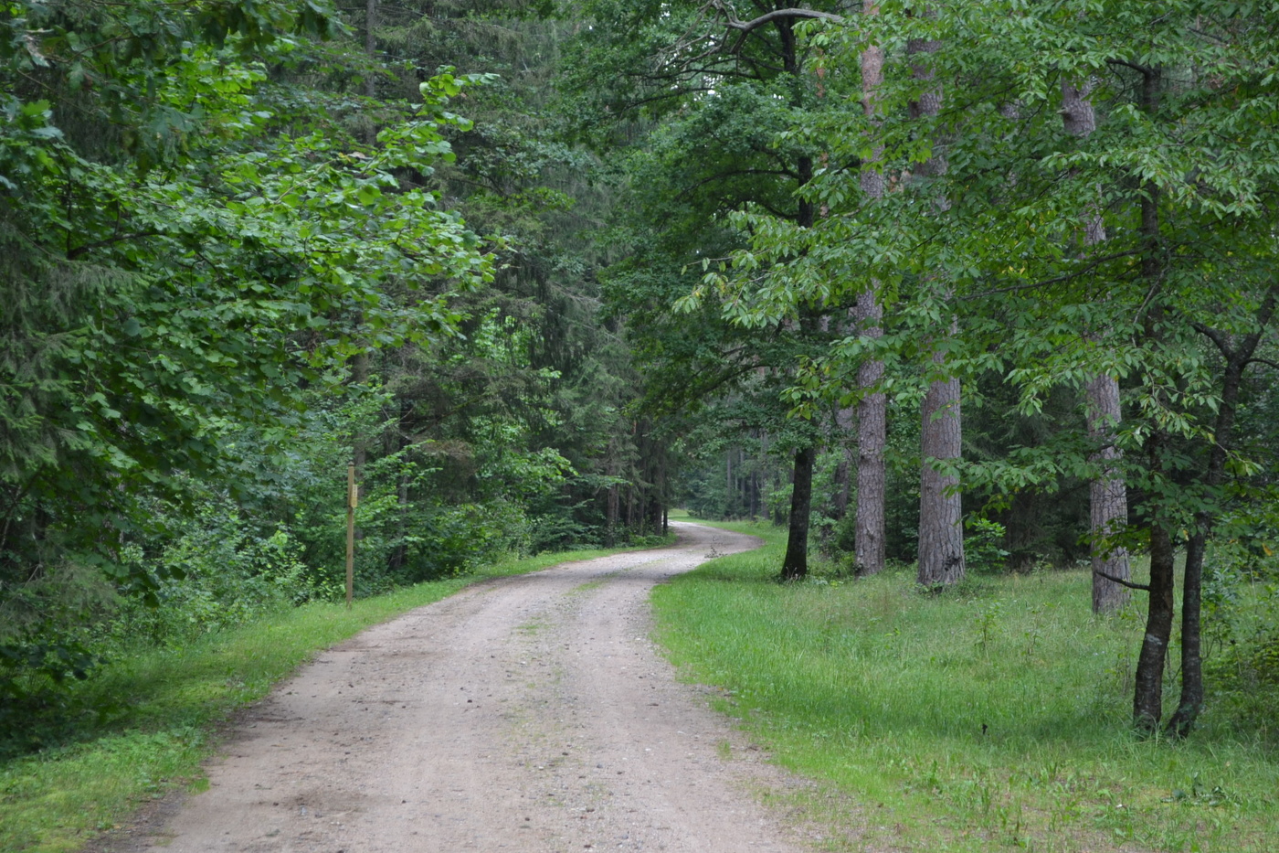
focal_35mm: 82
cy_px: 426
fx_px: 2930
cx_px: 640
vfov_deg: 16.5
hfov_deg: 24.6
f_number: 5.6
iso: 400
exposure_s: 1/60
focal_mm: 55
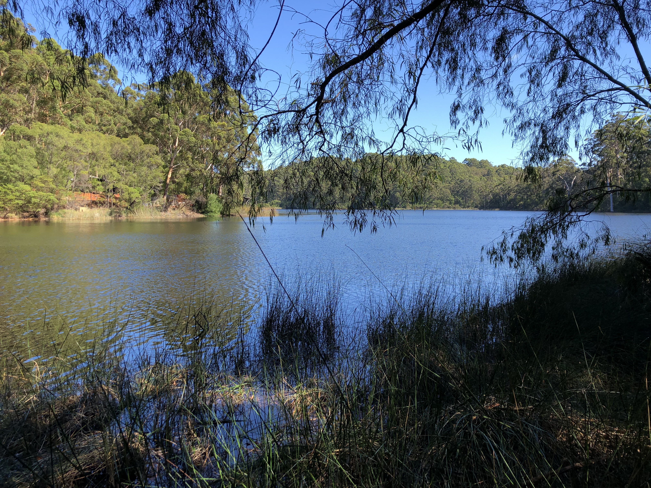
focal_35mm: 28
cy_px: 244
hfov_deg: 63.4
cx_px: 326
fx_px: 527
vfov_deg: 49.7
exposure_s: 1/623
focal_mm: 4
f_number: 1.8
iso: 20
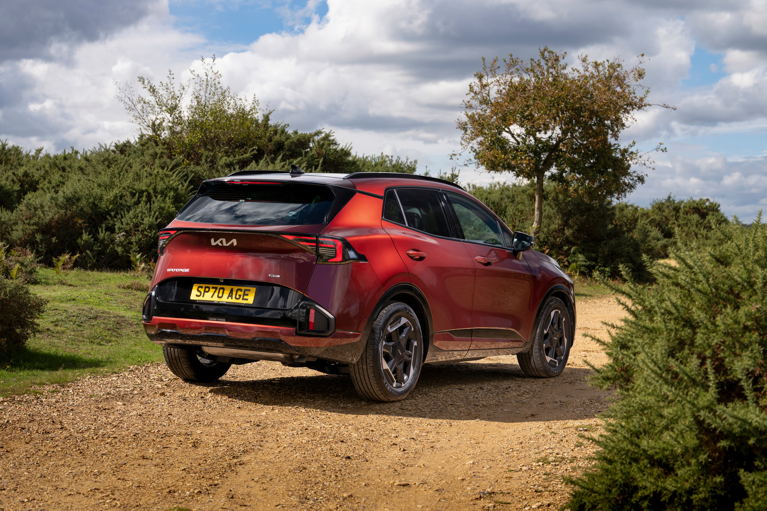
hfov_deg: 30.5
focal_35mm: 66
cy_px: 256
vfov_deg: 20.6
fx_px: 1406
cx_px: 384
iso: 200
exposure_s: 1/500
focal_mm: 66
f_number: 6.3
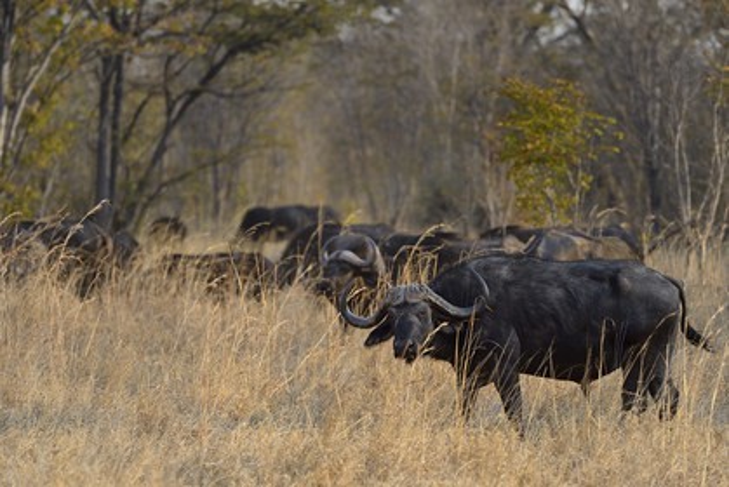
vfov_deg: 4.9
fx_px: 5674
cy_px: 244
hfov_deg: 7.4
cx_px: 364
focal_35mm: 280
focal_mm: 280
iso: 640
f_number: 5
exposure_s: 1/1000
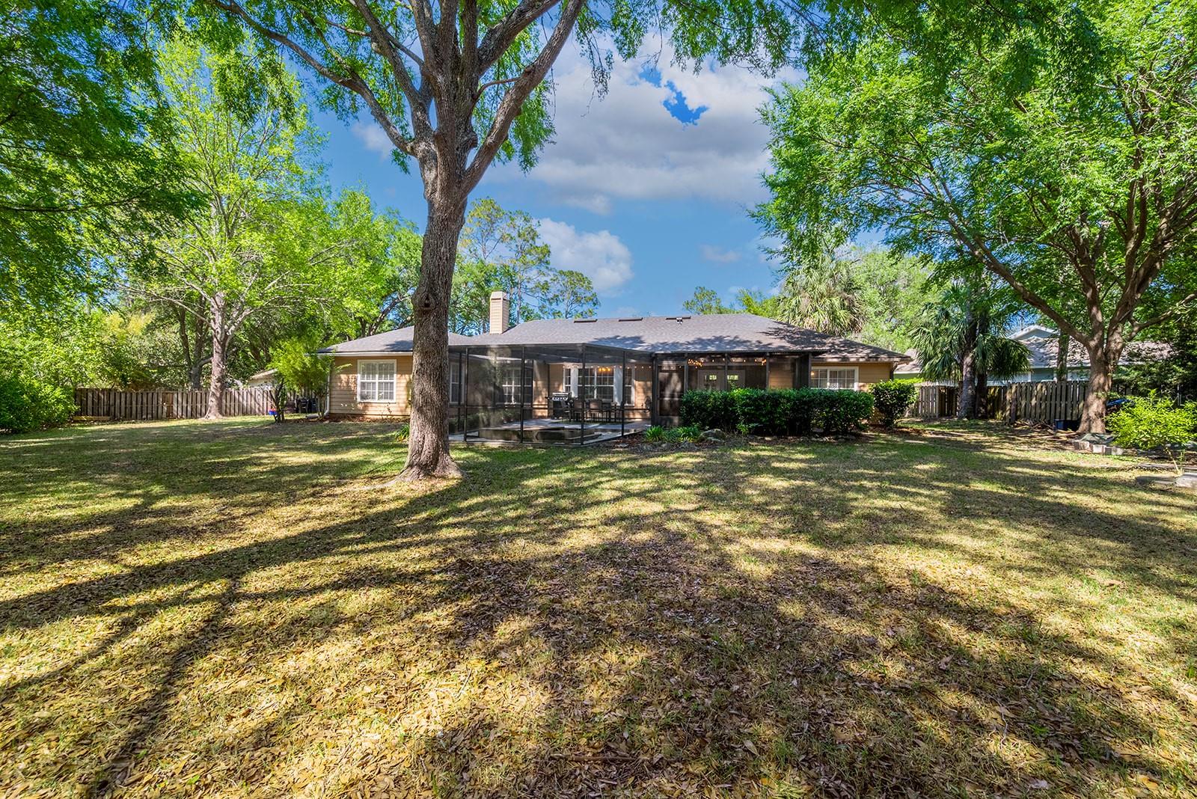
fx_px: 466
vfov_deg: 81.3
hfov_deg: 104.2
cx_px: 598
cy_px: 400
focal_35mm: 14
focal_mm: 14
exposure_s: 1/1600
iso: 400
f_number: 8
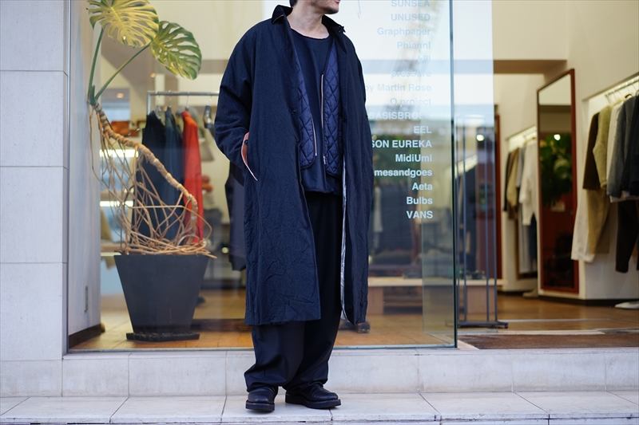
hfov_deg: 36.3
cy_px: 212
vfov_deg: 24.6
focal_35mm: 55
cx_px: 320
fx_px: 976
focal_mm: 55
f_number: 1.8
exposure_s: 1/80
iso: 100
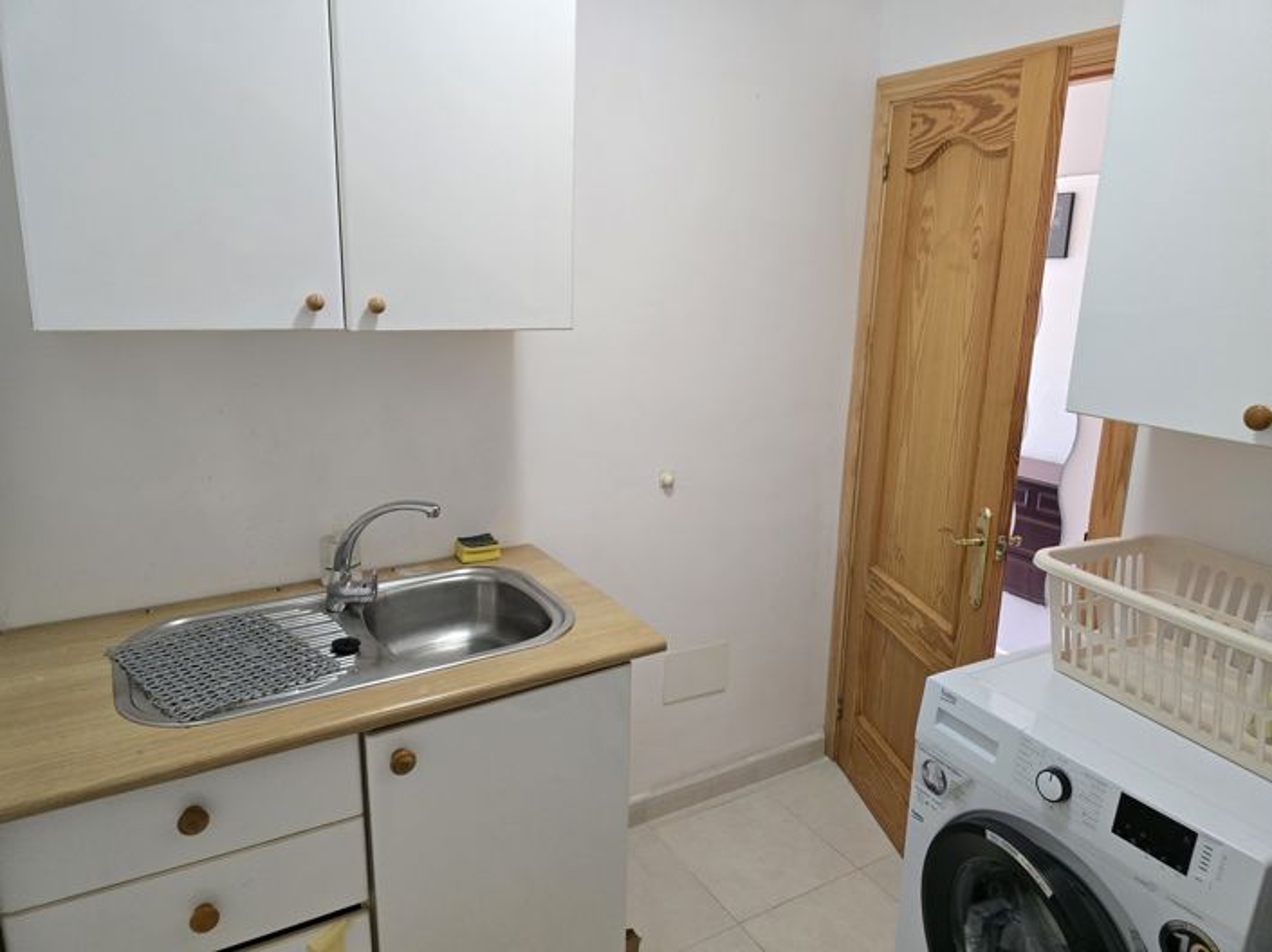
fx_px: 845
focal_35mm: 23
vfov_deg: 58.8
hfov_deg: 74.0
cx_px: 636
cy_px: 476
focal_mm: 6.3
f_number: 1.7
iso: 800
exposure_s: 1/100
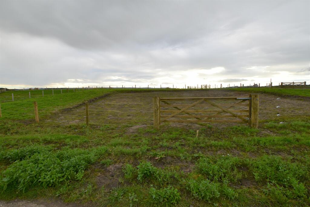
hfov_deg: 100.4
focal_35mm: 15
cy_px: 104
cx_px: 155
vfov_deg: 77.3
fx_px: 129
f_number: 10
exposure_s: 1/200
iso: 400
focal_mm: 10
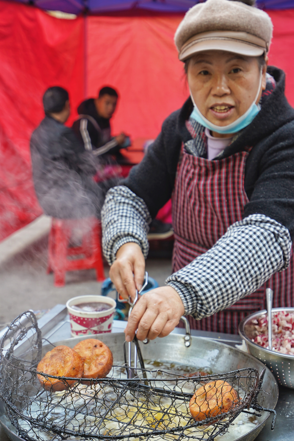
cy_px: 220
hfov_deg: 26.0
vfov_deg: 38.2
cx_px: 147
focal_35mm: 52
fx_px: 637
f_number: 4
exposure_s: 1/60
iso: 200
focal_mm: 35
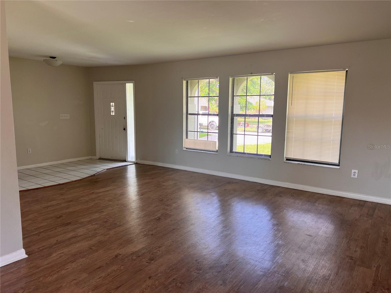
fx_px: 294
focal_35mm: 26
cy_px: 146
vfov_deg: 53.1
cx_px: 196
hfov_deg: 67.3
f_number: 1.5
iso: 64
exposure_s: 1/131
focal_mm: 5.7
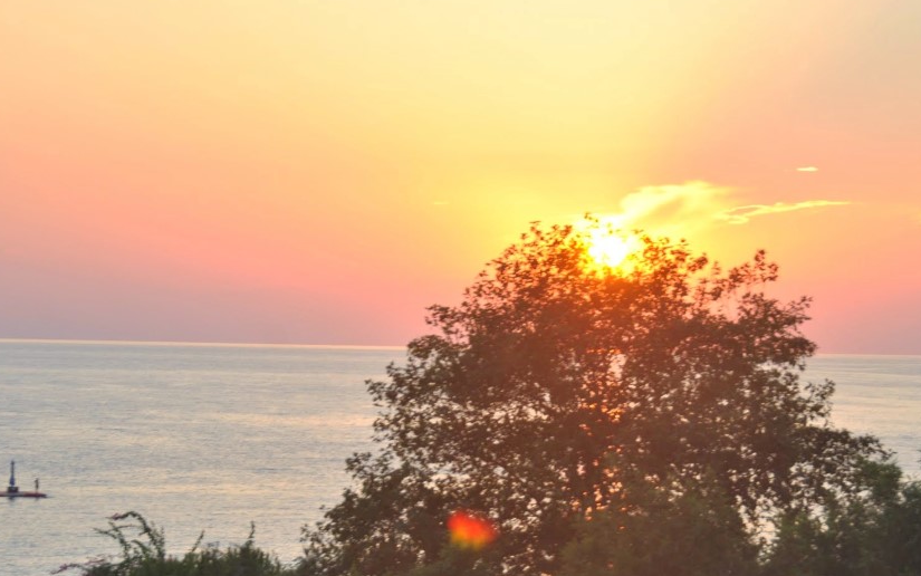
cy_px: 383
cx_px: 539
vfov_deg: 8.8
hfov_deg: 14.0
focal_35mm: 149
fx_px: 3741
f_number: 5
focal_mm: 70
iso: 125
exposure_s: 1/125
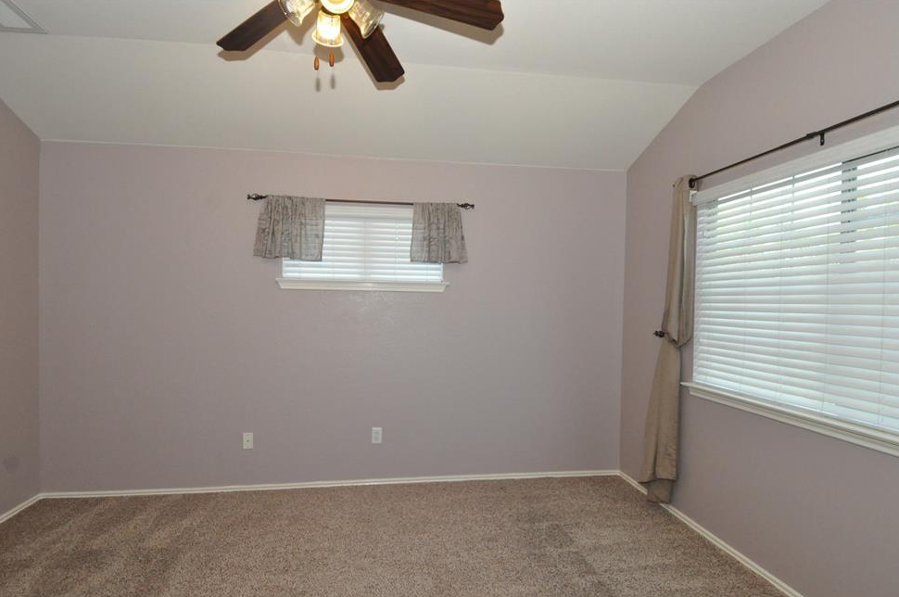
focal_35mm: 19
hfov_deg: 86.9
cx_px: 431
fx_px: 474
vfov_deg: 64.4
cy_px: 312
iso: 2000
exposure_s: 1/200
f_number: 7.1
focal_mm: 12
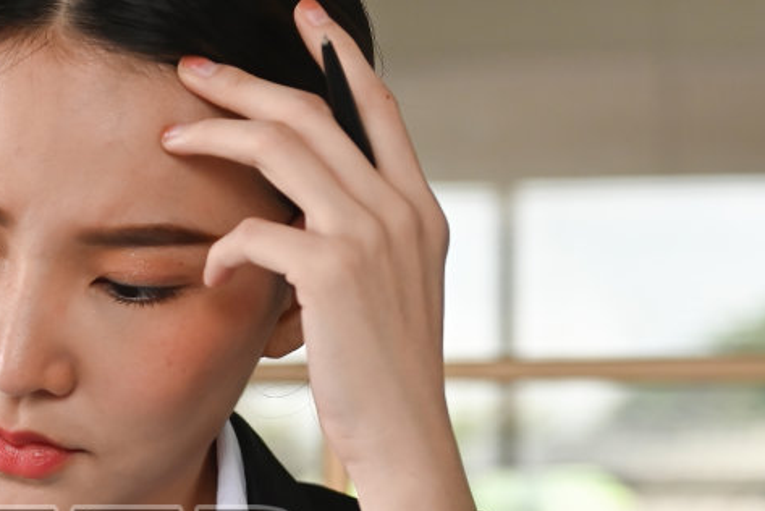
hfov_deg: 12.1
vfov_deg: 8.1
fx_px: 3593
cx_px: 70
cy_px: 617
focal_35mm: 169
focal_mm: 50
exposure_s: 1/200
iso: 320
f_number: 2.8
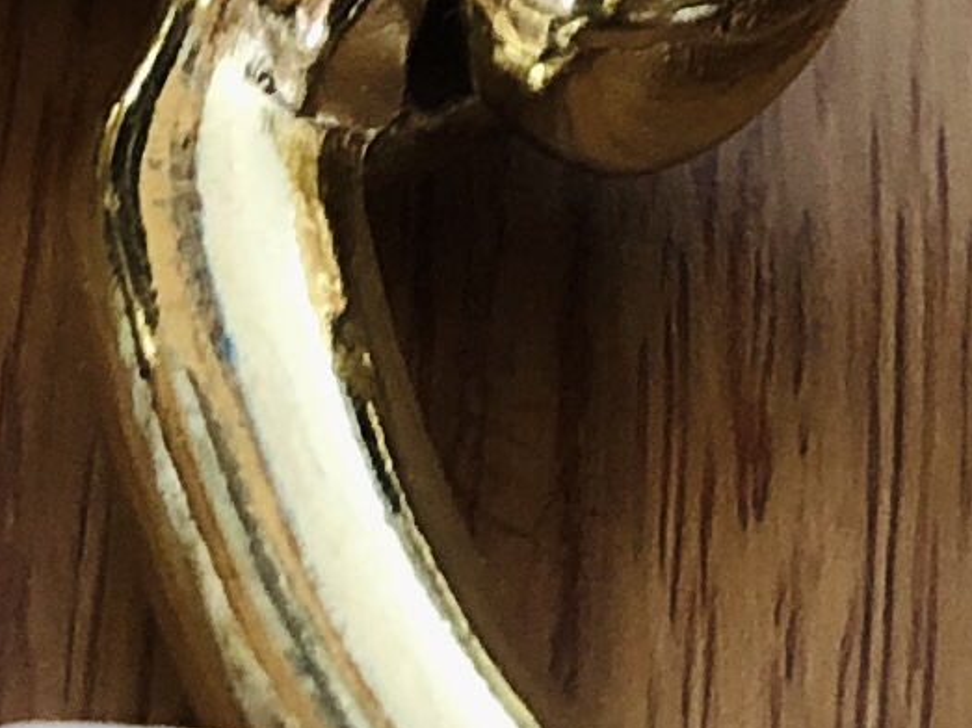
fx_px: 6064
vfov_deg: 6.5
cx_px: 801
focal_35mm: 216
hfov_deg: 9.1
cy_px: -1059
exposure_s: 1/15
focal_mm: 4
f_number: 1.8
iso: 50
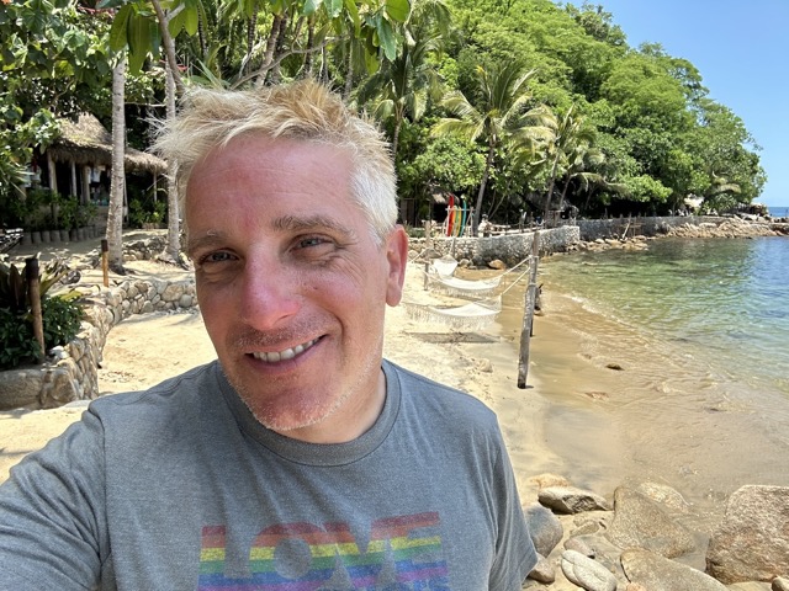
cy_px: 296
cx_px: 394
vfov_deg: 58.9
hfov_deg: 73.9
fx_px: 524
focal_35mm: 23
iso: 25
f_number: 1.9
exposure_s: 1/462
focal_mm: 2.69
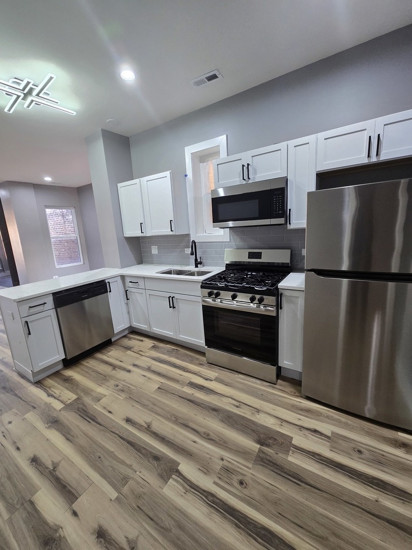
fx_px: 206
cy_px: 275
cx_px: 206
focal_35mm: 13
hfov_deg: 89.9
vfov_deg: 106.2
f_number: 2.2
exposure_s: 1/60
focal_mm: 2.2
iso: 200
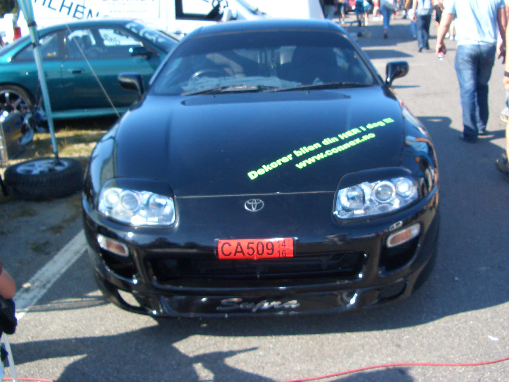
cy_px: 181
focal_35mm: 43
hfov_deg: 43.8
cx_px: 276
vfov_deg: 33.6
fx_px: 632
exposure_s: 1/320
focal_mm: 5.8
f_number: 2.6
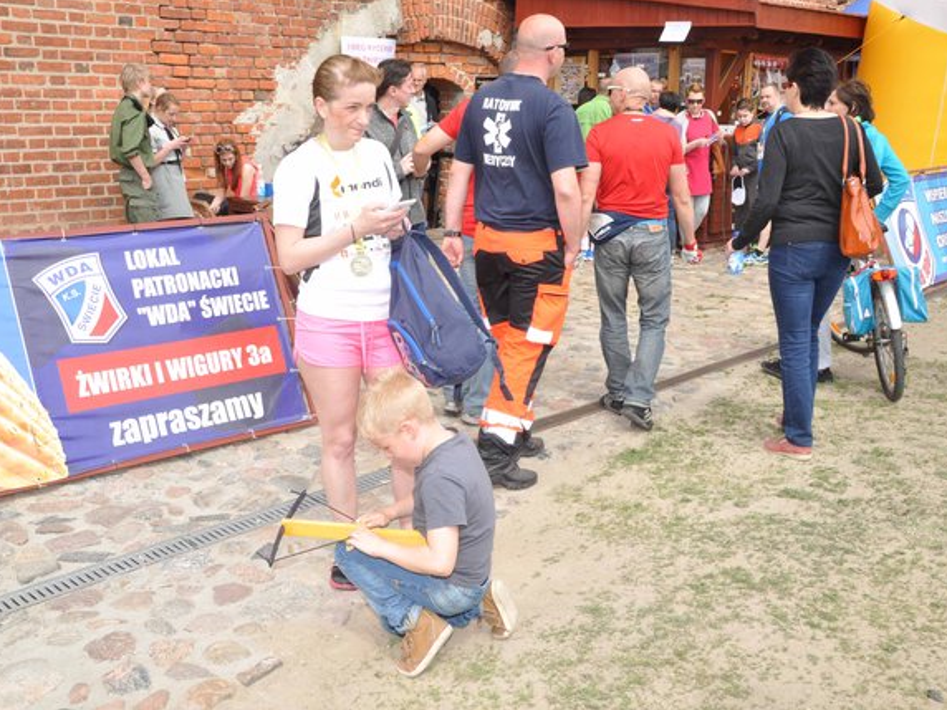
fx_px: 985
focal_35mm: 36
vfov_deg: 39.7
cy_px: 354
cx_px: 449
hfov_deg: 51.3
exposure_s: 1/200
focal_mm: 22
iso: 500
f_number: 14
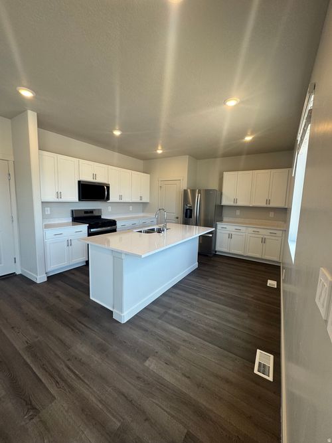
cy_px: 222
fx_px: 179
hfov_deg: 85.7
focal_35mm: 14
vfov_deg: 102.1
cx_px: 166
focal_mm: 2.22
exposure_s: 1/120
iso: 100
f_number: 2.2
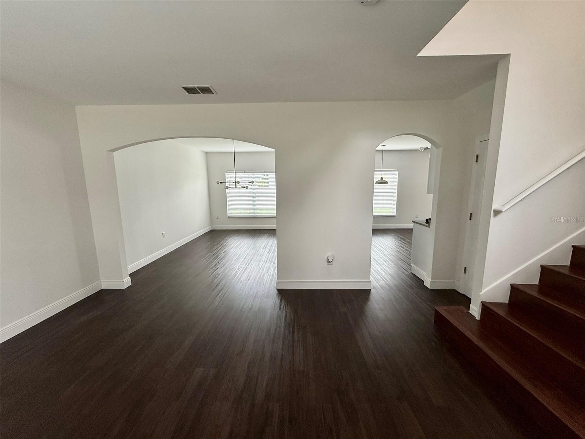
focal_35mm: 14
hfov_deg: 102.1
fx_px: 237
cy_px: 220
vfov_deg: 85.7
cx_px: 292
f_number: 2.2
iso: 125
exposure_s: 1/101
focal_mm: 2.22
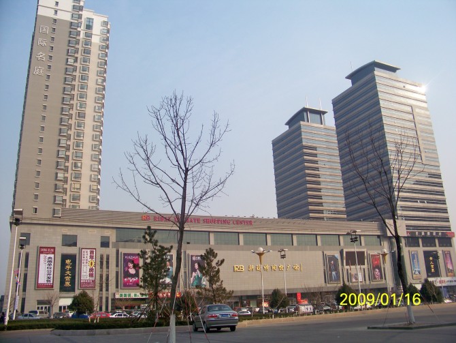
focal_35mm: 33
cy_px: 172
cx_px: 228
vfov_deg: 43.0
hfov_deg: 55.3
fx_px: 435
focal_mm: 5.85
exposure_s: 1/1000
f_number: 2.8
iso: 64
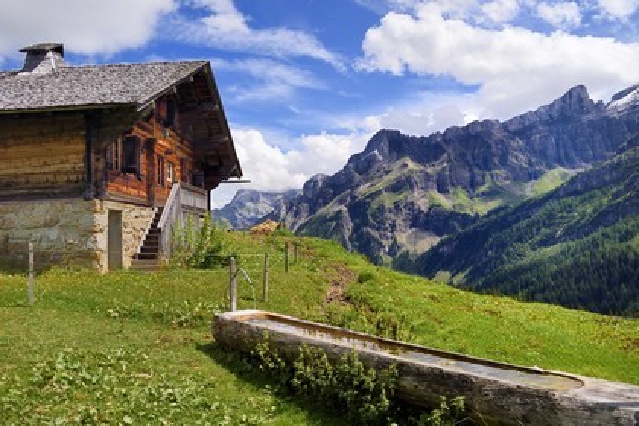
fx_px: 497
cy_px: 213
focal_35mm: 28
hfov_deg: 65.5
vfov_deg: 46.4
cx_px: 320
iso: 200
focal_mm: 28
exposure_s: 1/250
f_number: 16
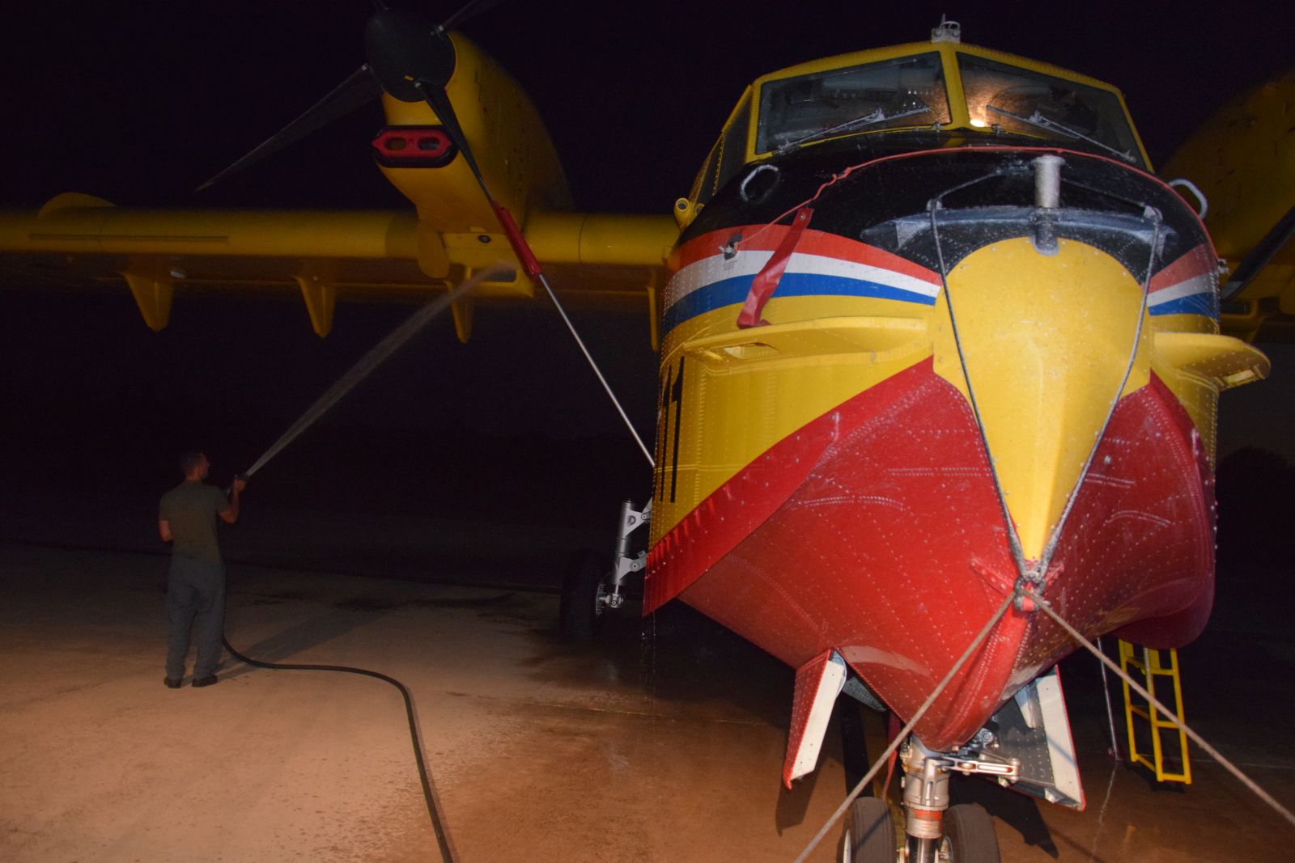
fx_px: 971
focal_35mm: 27
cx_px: 648
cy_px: 432
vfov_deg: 47.9
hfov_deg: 67.4
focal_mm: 18
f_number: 3.5
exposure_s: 1/60
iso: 3200
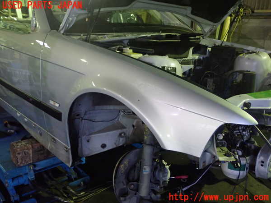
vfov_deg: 44.2
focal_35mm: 32
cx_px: 136
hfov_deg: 56.8
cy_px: 102
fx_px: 251
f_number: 2.4
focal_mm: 5.79
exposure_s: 1/25
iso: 800
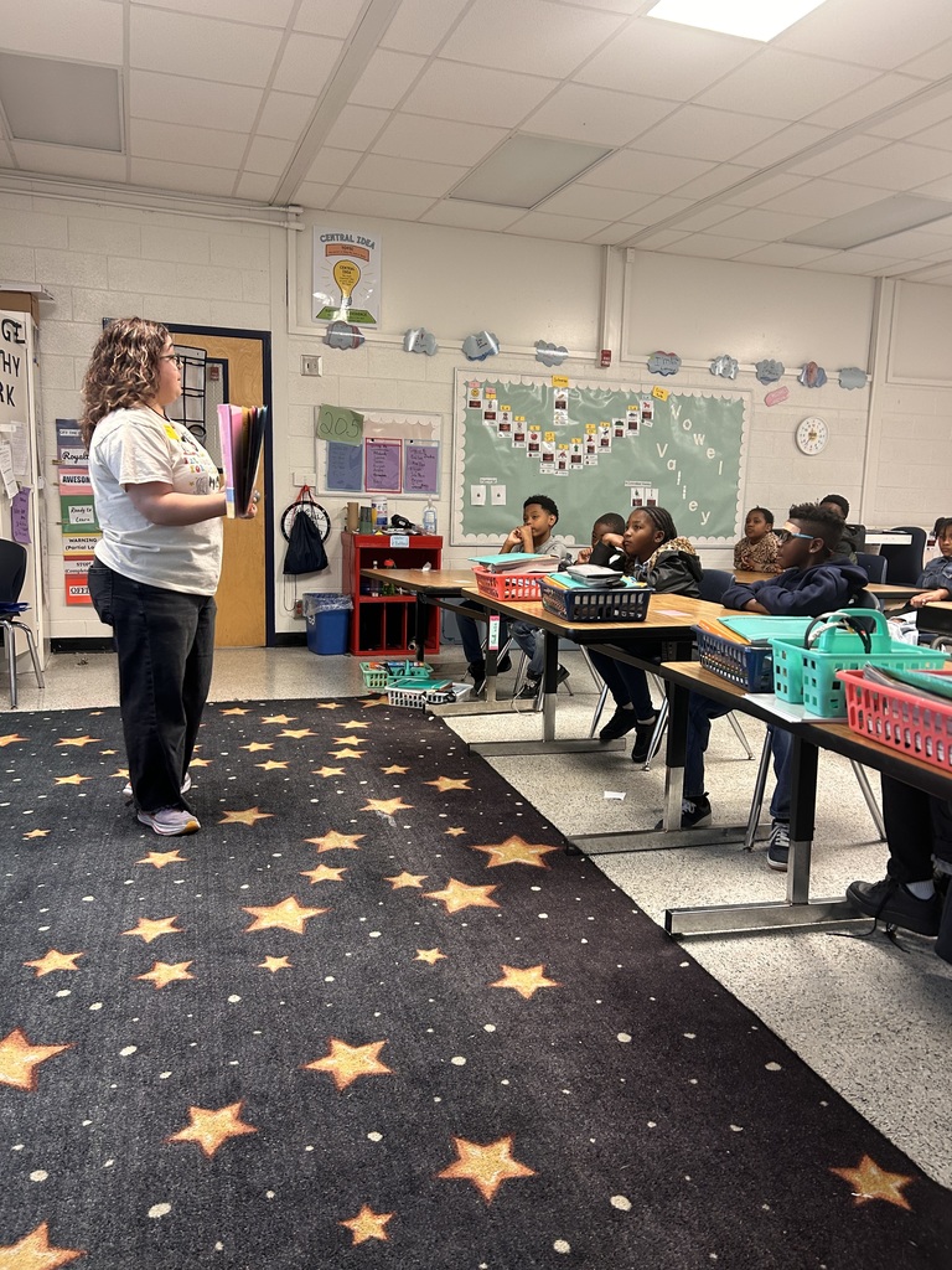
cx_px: 476
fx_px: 953
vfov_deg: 67.3
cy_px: 635
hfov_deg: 53.1
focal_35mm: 26
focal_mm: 5.7
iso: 125
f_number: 1.5
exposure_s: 1/60
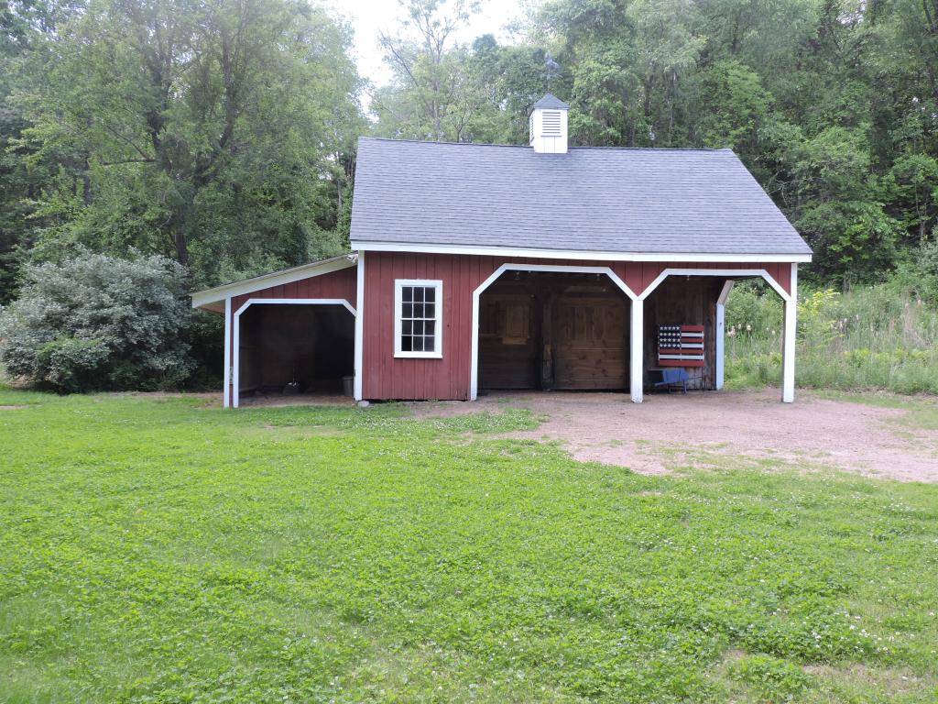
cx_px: 469
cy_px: 352
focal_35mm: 30
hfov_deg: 60.0
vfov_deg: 46.8
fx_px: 813
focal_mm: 5.4
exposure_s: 1/100
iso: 100
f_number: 3.1
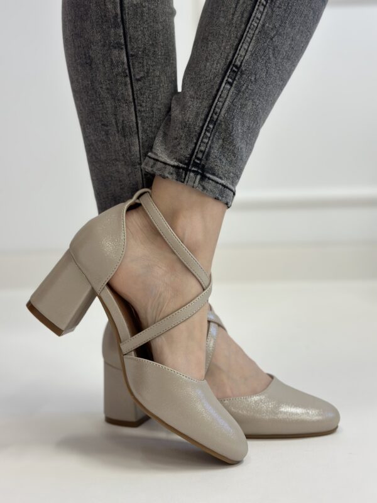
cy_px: 252
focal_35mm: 48
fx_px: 697
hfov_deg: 30.3
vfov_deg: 39.7
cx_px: 188
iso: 125
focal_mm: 6.86
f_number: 1.78
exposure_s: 1/100
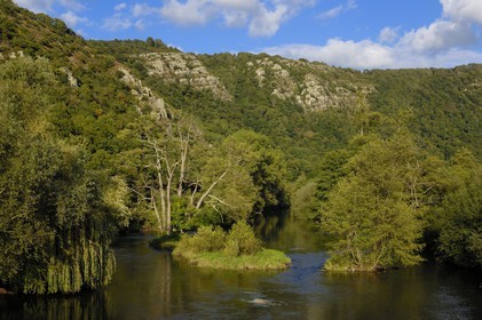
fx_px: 642
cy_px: 160
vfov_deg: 28.0
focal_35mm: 48
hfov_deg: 41.1
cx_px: 241
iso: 100
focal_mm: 32
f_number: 8.5
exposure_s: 1/160
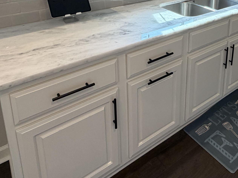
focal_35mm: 34
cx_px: 175
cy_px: -5
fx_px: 234
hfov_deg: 51.9
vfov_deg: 36.9
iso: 200
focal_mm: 2.22
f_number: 2.2
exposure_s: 1/120
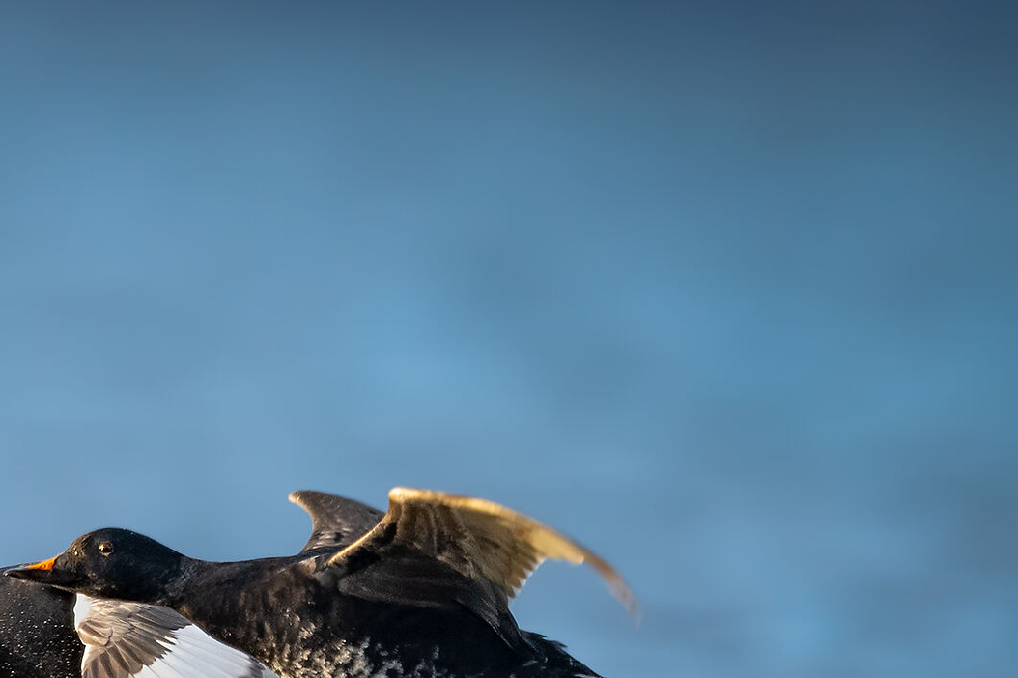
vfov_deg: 1.2
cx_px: 14
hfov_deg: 1.8
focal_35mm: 1139
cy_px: 702
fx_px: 32196
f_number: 4
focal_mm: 500
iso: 450
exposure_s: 1/1250
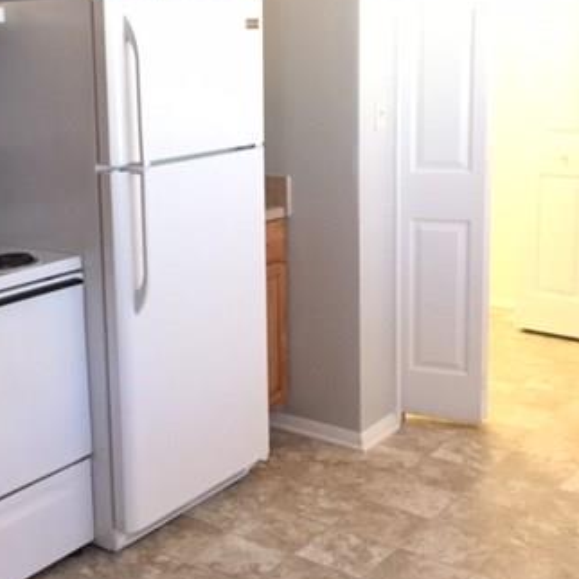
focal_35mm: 51
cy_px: 203
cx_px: 151
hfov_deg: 32.8
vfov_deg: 33.2
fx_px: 965
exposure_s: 1/30
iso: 160
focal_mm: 4.15
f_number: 2.2
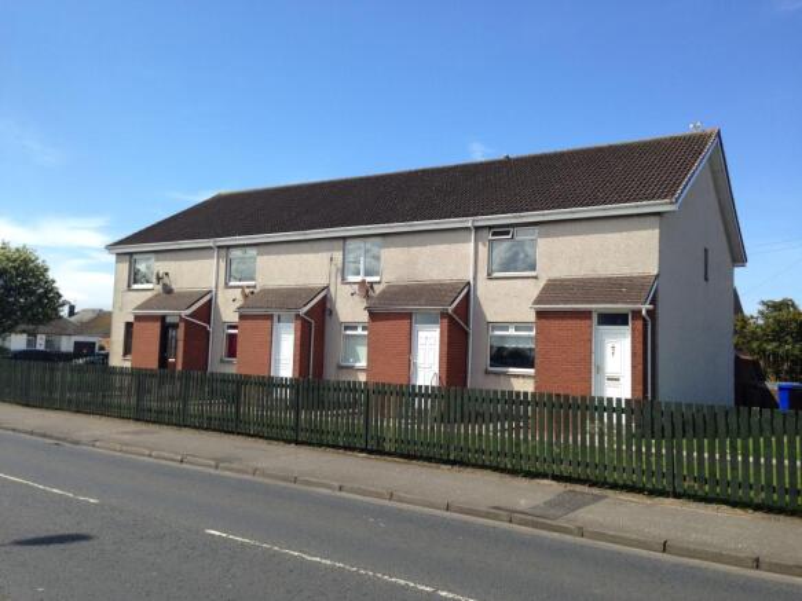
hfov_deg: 55.4
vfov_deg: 42.9
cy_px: 300
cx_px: 401
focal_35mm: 33
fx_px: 764
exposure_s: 1/1063
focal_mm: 4.12
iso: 50
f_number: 2.4
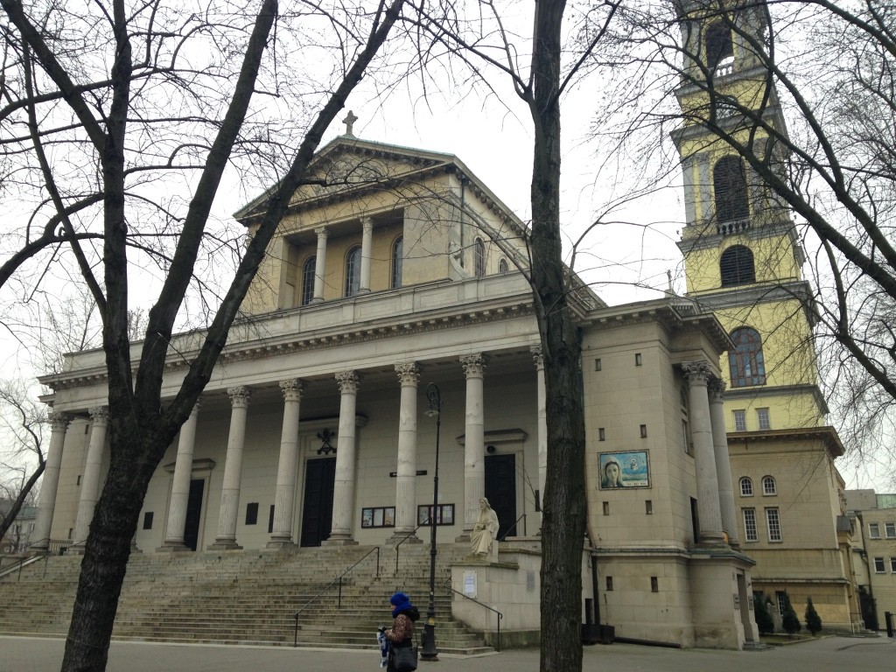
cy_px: 336
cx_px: 448
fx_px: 854
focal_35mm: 33
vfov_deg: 42.9
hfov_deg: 55.4
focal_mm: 4.12
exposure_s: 1/120
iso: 50
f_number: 2.4
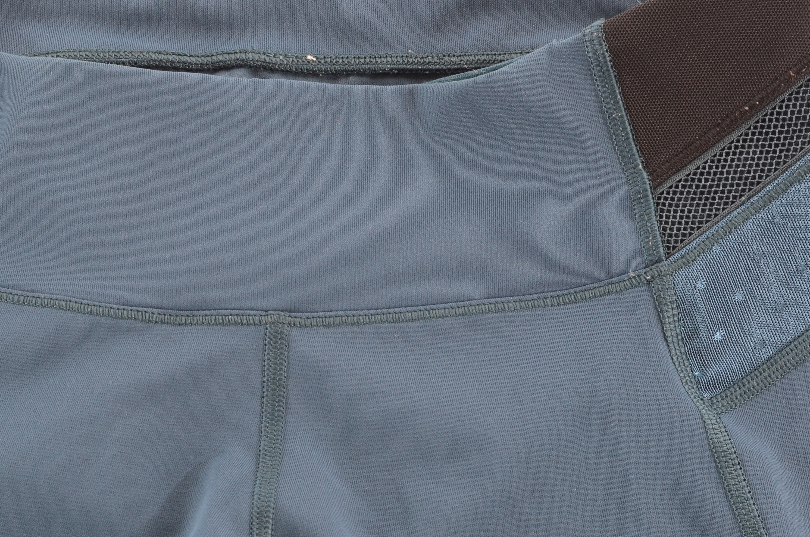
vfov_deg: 11.0
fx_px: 2784
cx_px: 273
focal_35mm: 124
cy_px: 319
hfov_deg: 16.5
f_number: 14
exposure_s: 1/100
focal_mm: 50
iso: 400
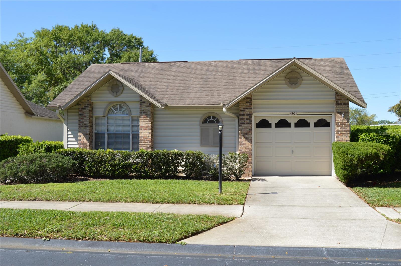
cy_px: 133
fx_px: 384
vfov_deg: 38.3
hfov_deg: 55.2
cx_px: 200
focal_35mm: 34
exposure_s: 1/200
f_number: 8
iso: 100
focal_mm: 23
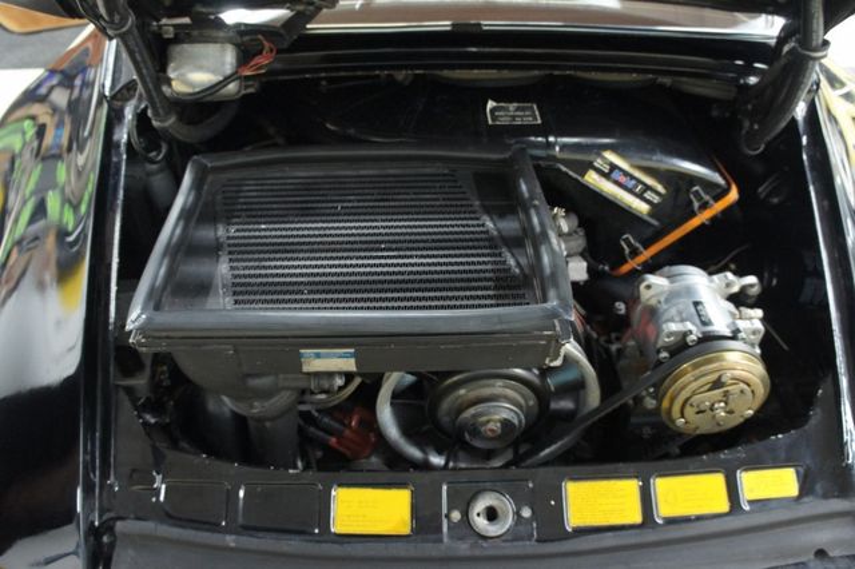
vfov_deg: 47.9
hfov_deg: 67.4
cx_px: 428
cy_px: 284
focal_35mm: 27
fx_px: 641
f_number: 3.5
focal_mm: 18
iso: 1600
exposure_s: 1/20
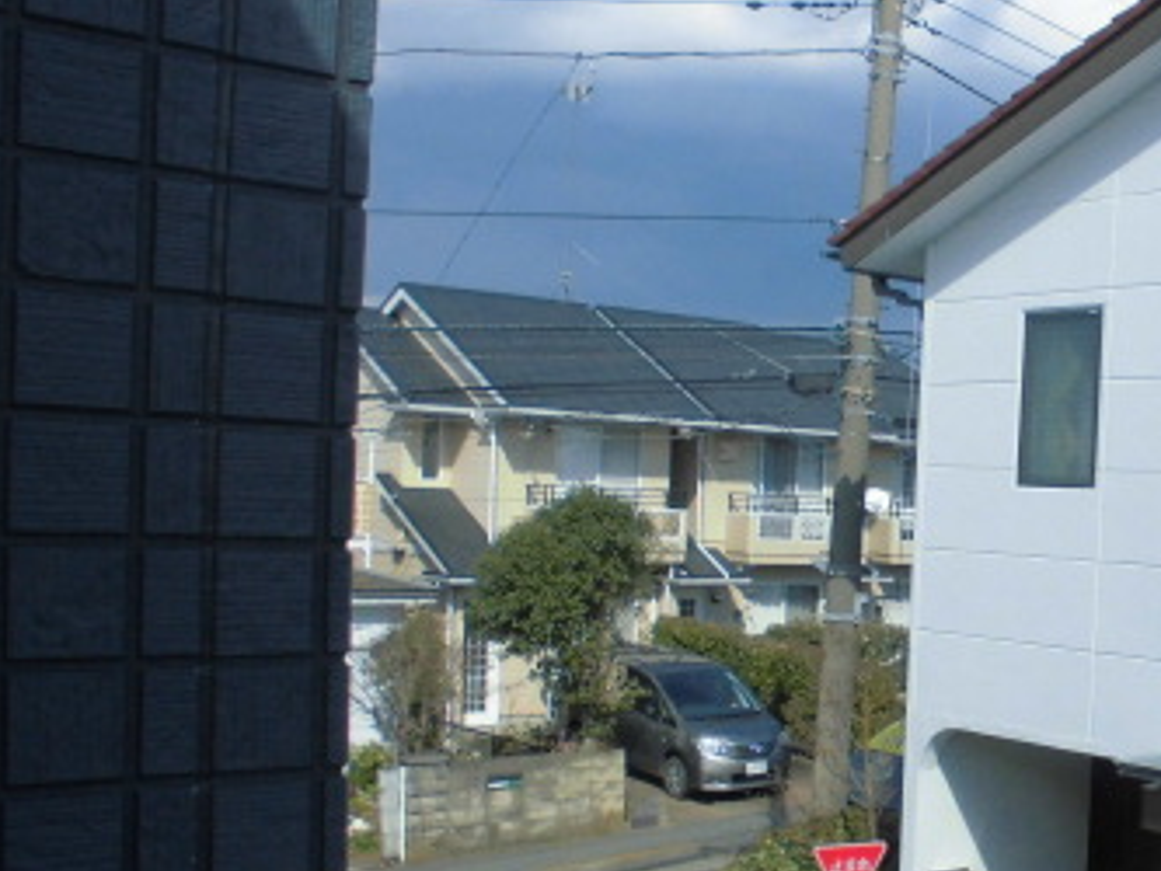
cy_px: 575
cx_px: 1049
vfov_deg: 28.9
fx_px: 1678
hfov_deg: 35.8
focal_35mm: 50
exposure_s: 1/800
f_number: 3.5
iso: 100
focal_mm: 4.6
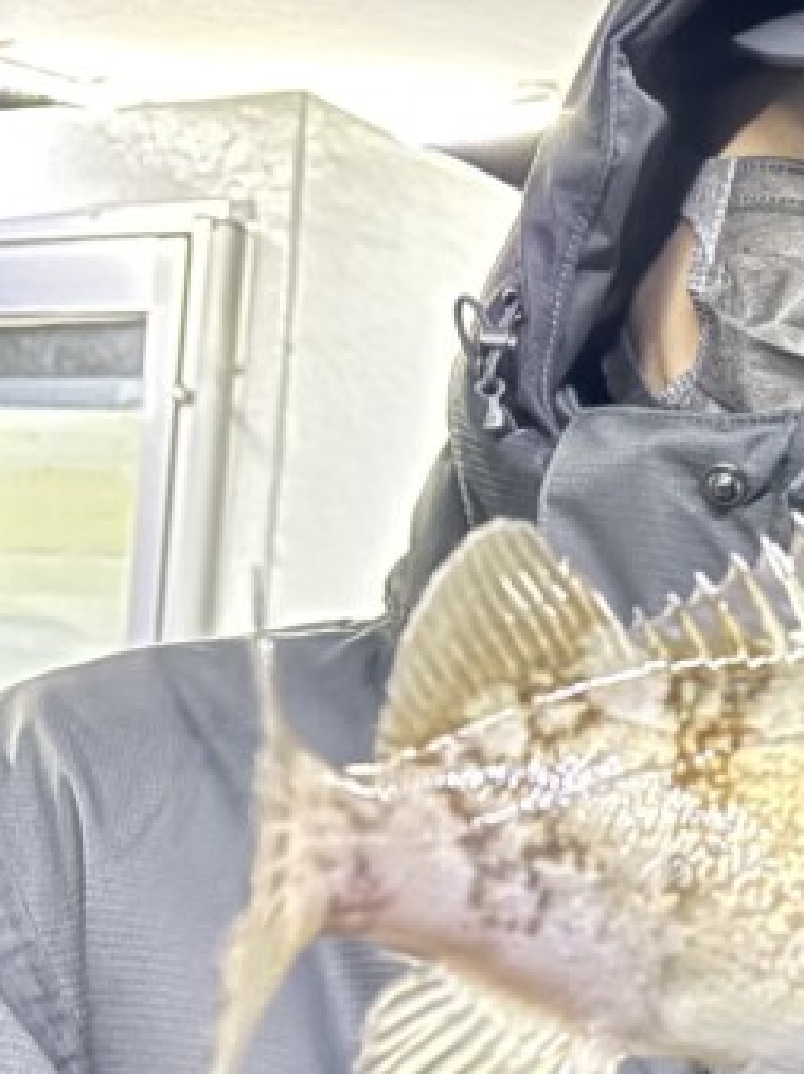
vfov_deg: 25.3
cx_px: 947
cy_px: 610
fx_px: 2388
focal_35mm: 77
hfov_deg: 18.2
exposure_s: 1/26
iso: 1000
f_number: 1.6
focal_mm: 5.96
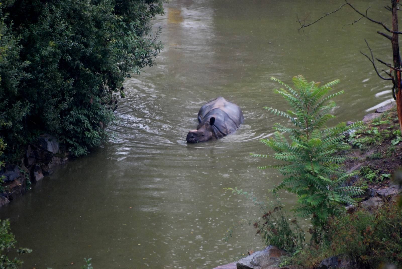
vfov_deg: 3.1
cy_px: 134
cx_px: 201
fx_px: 5031
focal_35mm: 450
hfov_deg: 4.6
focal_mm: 300
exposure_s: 1/320
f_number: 5.6
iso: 1000
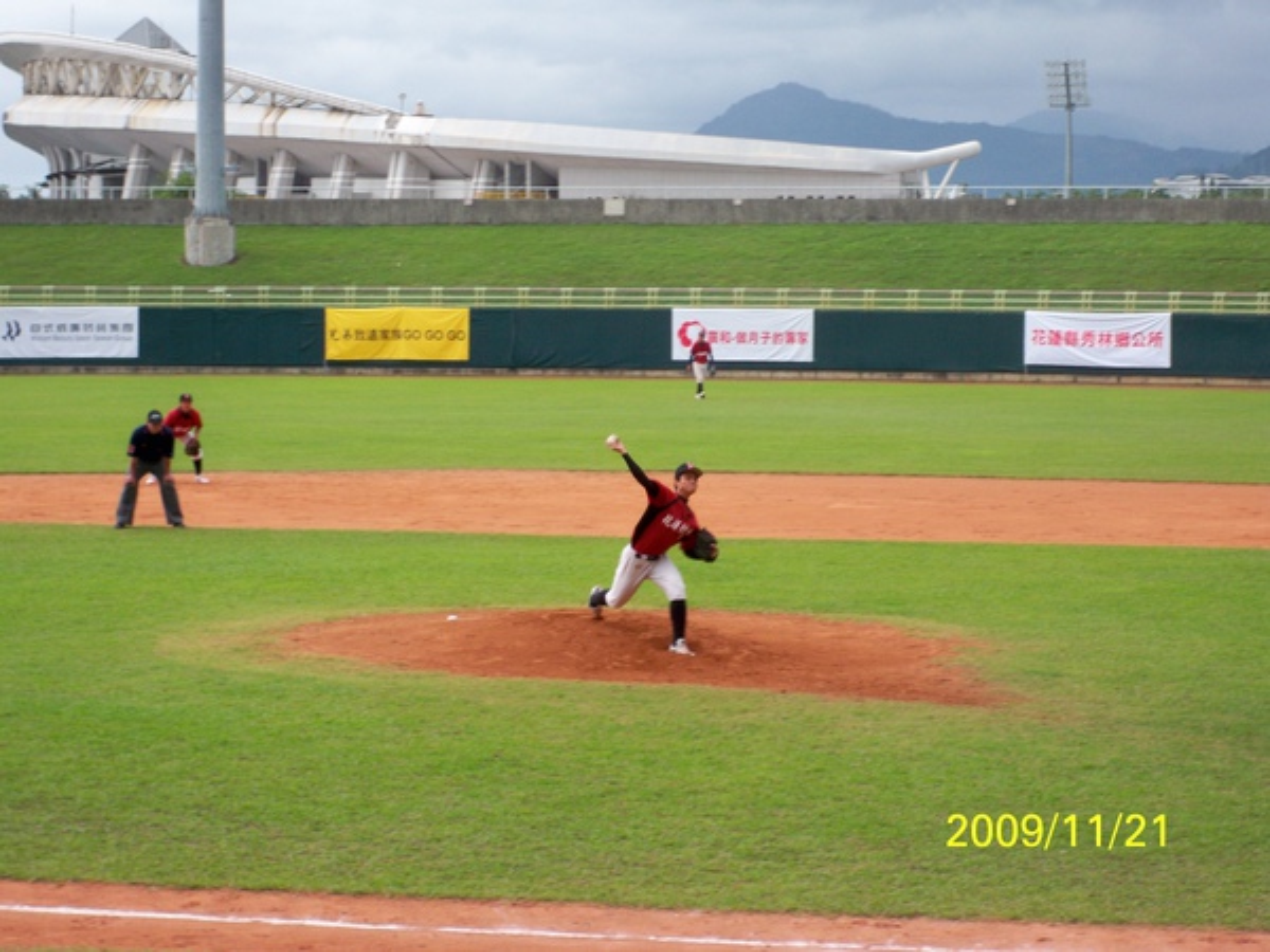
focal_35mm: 105
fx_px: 3852
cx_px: 635
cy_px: 476
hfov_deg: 18.7
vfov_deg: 14.1
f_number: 5.7
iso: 80
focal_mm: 18.8
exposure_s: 1/160
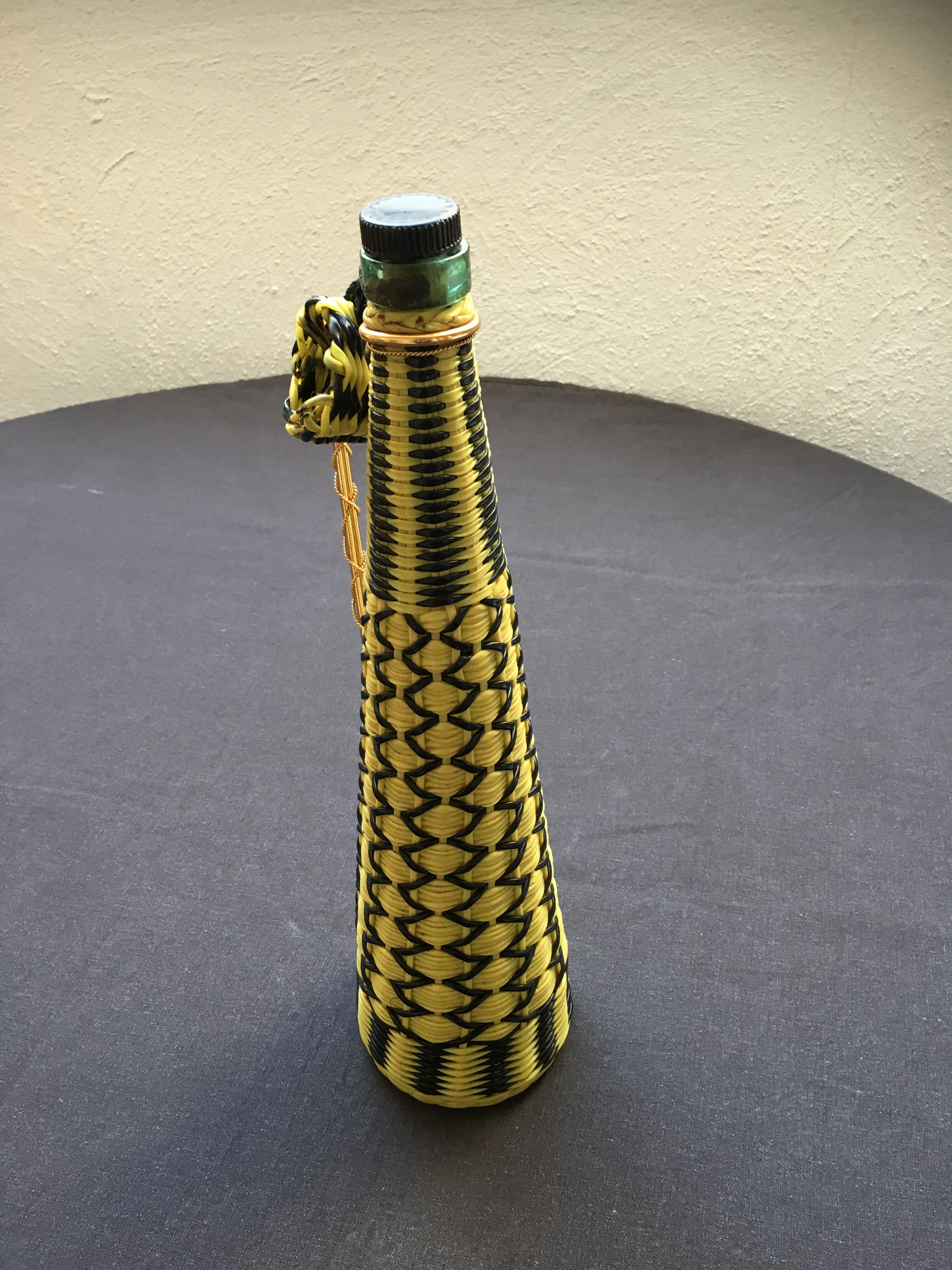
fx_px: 1063
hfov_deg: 48.2
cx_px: 476
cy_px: 635
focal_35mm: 29
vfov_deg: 61.7
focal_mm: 4.15
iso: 80
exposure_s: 1/33
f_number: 2.2
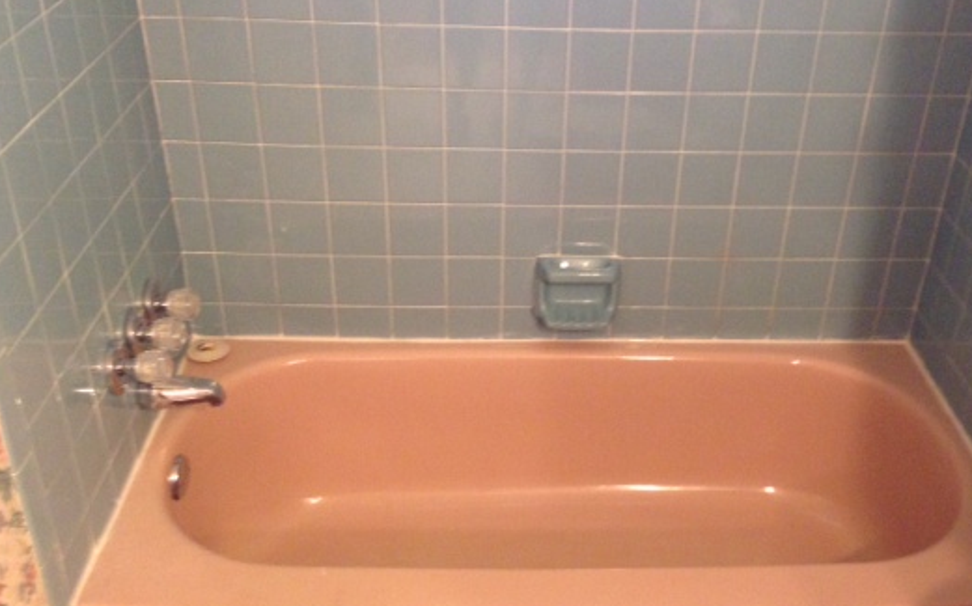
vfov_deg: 29.7
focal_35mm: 43
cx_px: 550
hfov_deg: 46.1
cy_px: 365
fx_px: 1138
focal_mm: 4.13
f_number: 2.4
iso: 320
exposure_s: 1/20
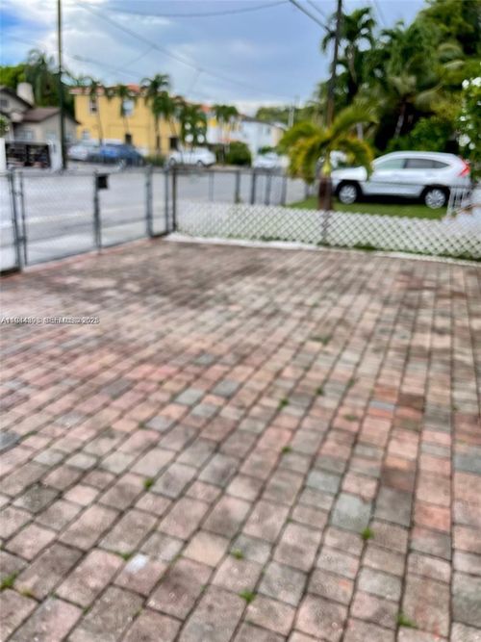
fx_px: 482
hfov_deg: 53.0
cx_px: 240
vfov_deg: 67.3
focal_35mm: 26
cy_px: 321
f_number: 1.6
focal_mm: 4.2
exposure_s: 1/790
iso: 32
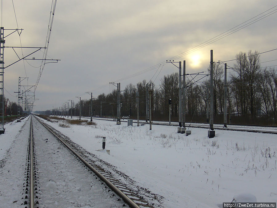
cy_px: 104
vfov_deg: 23.3
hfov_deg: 30.7
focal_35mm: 63
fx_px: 504
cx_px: 138
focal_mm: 10.4
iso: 80
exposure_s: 1/250
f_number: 3.8
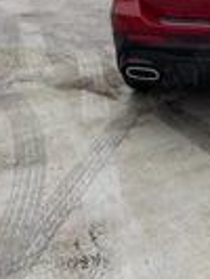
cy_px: -82
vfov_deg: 22.4
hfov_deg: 18.0
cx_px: 254
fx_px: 630
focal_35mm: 78
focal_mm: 5.96
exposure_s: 1/423
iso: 50
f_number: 1.6
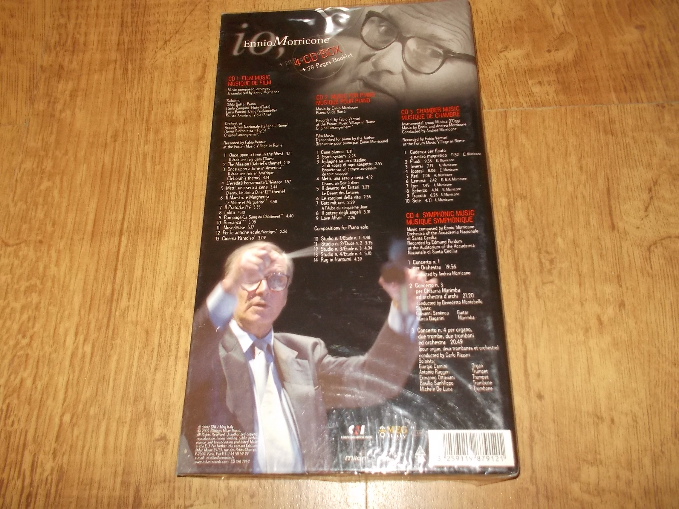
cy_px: 254
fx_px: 569
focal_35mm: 29
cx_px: 340
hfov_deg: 61.7
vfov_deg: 48.2
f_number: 3.3
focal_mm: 4.1
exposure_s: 1/30
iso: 200
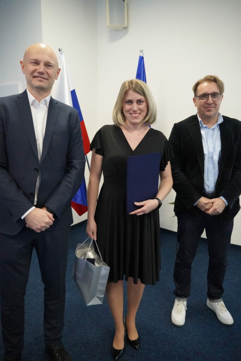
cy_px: 180
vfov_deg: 67.4
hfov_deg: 47.9
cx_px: 120
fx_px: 271
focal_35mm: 27
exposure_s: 1/125
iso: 6400
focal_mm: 18
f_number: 3.5
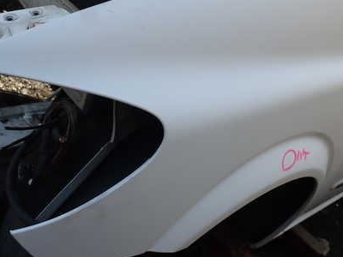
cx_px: 200
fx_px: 446
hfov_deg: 41.9
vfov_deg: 32.0
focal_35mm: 45
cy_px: 96
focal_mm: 5.4
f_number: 3.2
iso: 100
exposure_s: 1/200
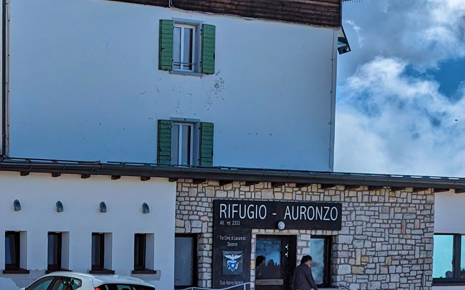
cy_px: 328
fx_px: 887
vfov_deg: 17.9
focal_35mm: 70
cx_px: -22
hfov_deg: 27.4
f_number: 1.85
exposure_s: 1/6289
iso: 47
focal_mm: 6.81
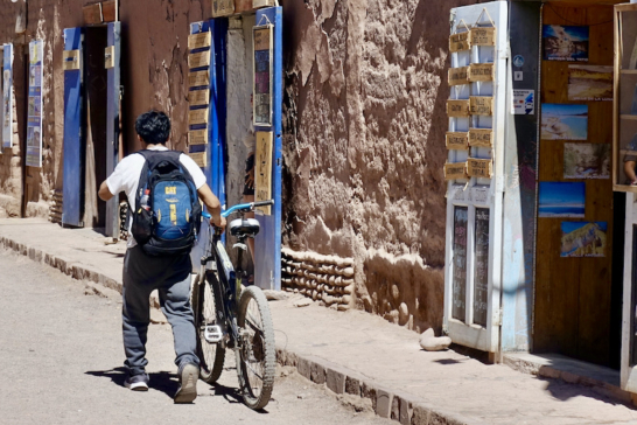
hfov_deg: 15.5
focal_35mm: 132
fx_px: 2335
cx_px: 206
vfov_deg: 10.4
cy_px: 138
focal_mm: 25.7
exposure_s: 1/640
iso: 125
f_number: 5.6
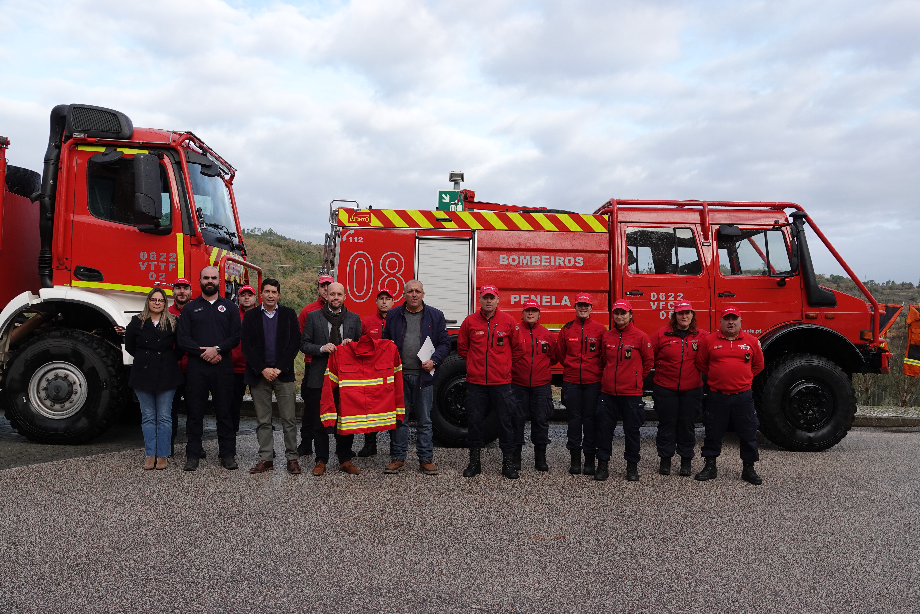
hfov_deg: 60.3
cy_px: 307
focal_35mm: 31
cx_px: 460
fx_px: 792
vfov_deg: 42.3
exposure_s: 1/320
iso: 100
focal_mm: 11.26
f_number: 4
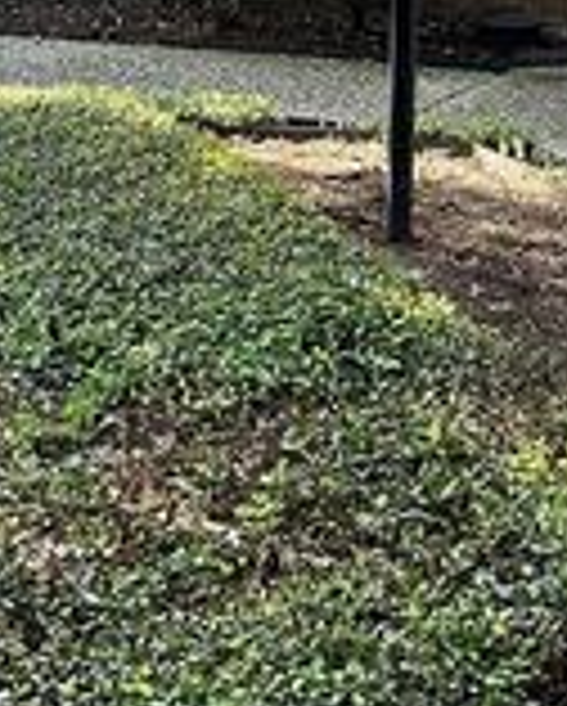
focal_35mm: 120
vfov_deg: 15.4
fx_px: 2512
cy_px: -169
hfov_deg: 12.9
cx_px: 324
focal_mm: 3
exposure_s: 1/122
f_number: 1.8
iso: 25
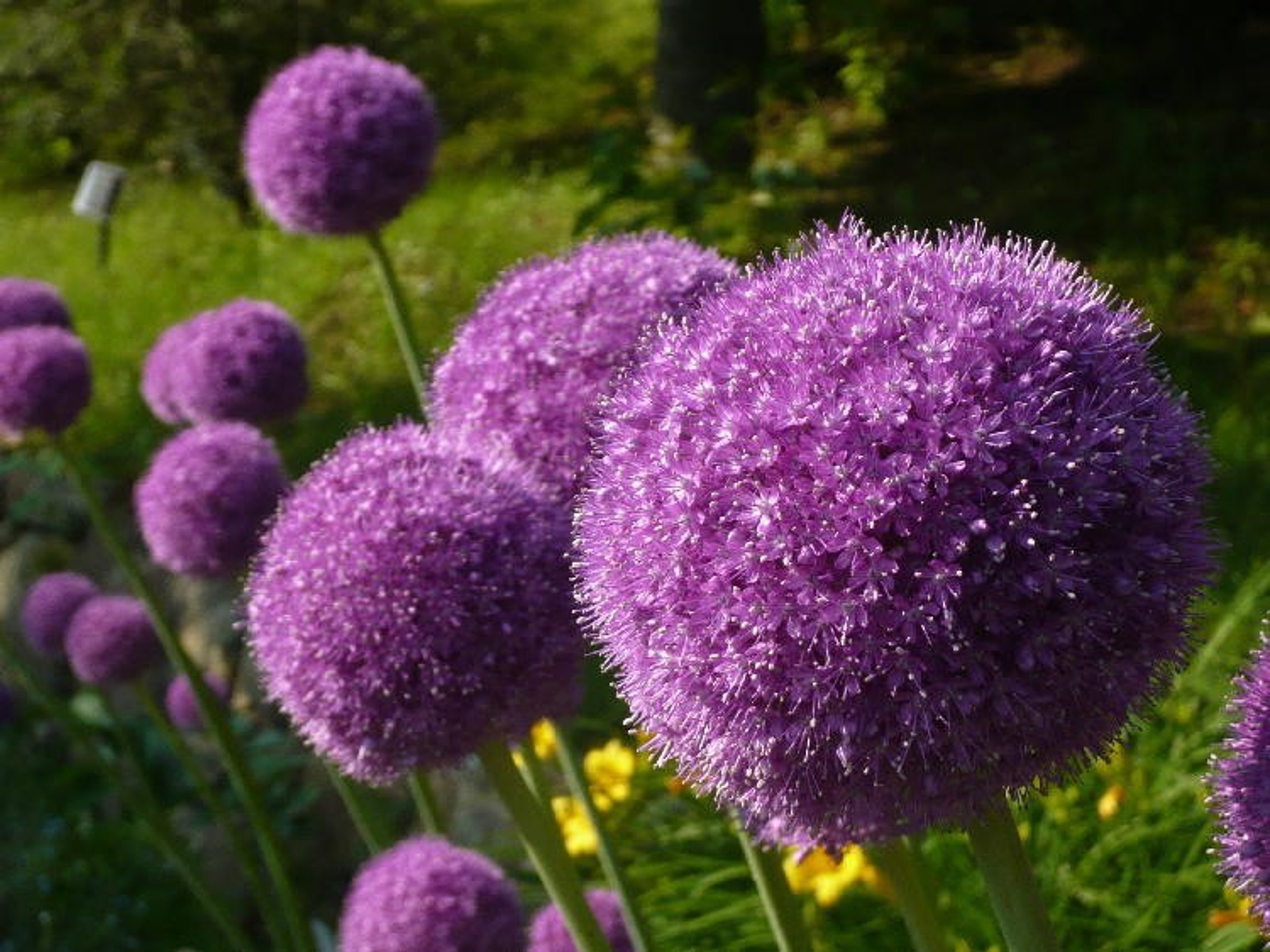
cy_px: 476
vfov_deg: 12.3
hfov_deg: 16.4
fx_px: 4401
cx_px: 635
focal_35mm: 120
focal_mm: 16.4
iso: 100
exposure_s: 1/200
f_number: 5.6
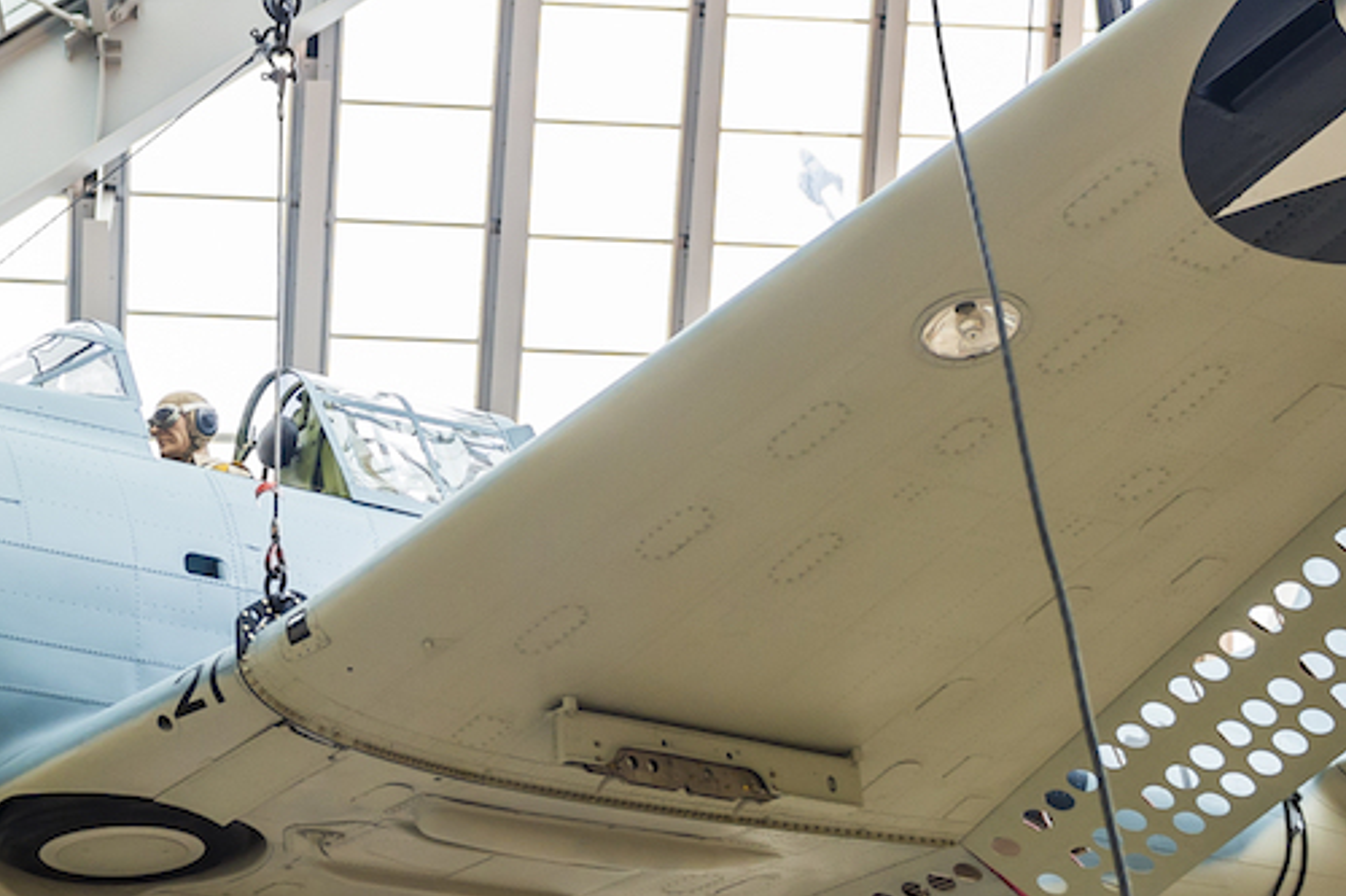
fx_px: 3252
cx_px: 385
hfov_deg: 23.2
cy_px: 449
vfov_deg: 15.7
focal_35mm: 87
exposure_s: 1/80
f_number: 2.8
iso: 800
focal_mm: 34
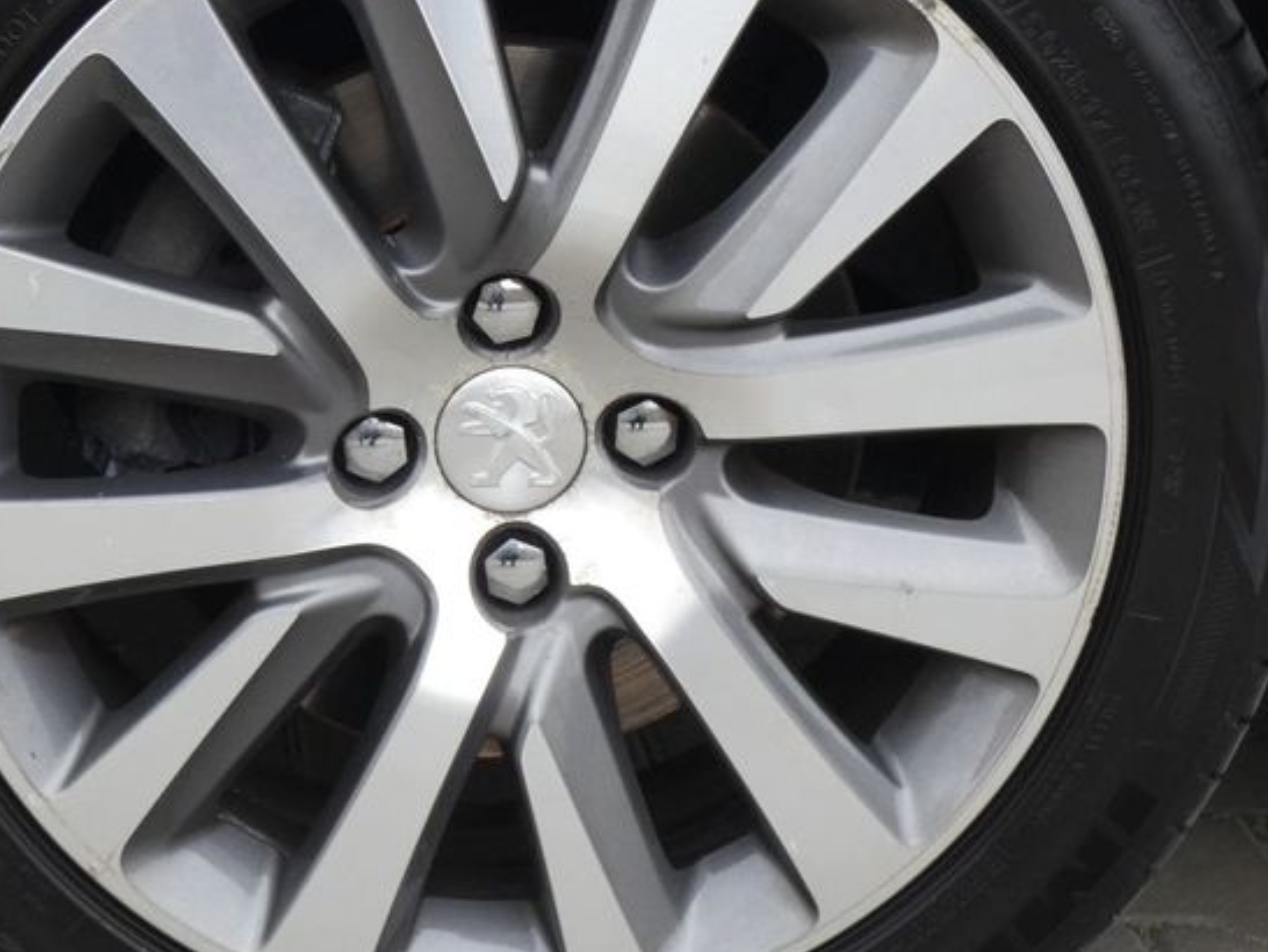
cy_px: 381
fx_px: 3298
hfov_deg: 21.6
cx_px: 379
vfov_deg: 16.4
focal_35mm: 90
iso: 125
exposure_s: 1/80
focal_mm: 8.6
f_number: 5
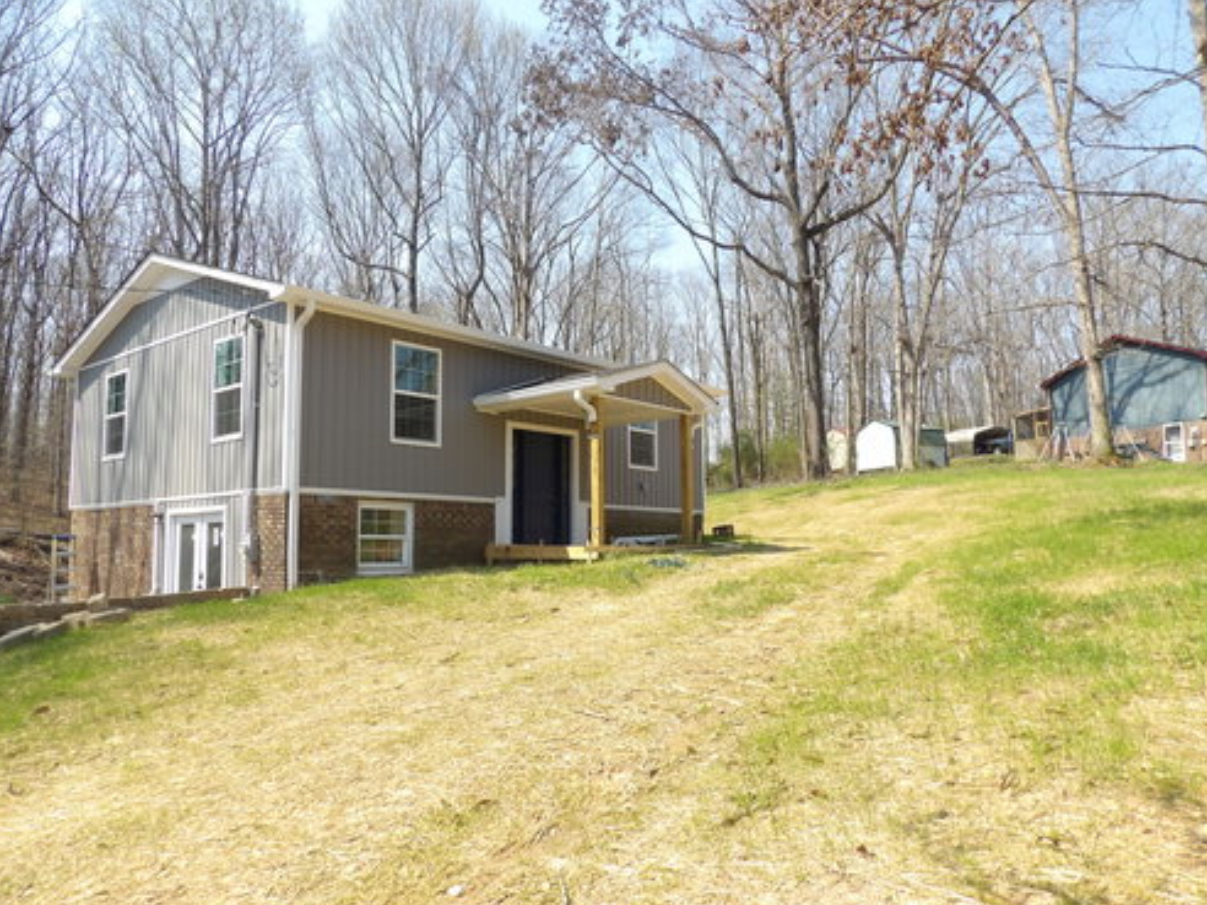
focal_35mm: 25
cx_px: 601
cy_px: 468
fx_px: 872
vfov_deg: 54.9
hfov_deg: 69.4
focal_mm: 4.3
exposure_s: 1/626
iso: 100
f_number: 3.2
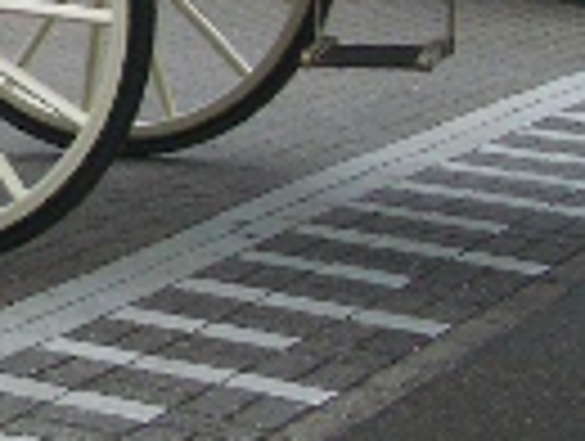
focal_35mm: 172
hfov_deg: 10.7
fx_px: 2912
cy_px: -351
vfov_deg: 8.3
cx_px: -508
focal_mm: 5.8
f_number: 4.3
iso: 50
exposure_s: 1/160
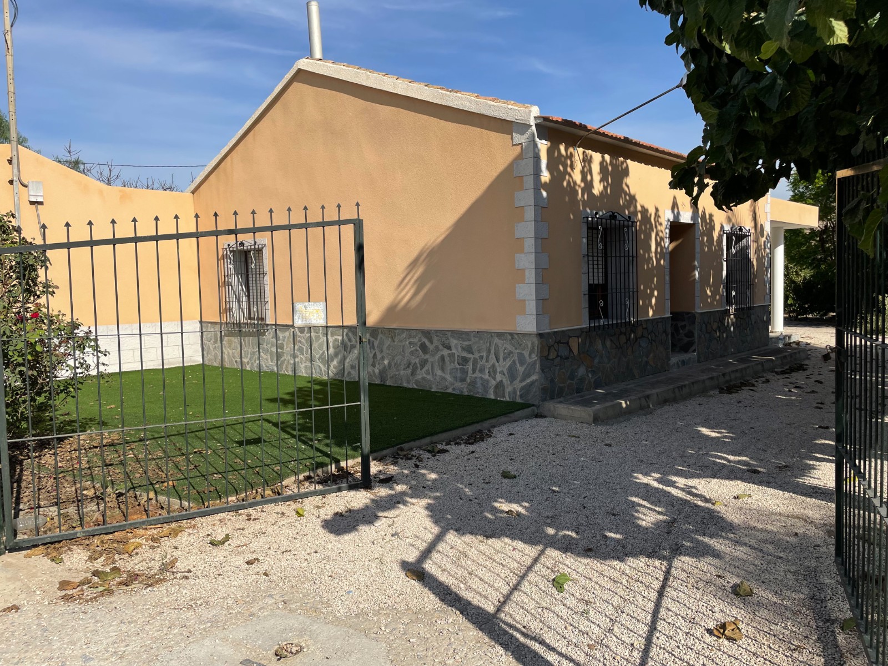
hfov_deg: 67.3
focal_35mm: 26
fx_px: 667
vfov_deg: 53.1
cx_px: 444
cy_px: 333
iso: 32
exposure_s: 1/5291
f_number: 1.6
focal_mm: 4.2
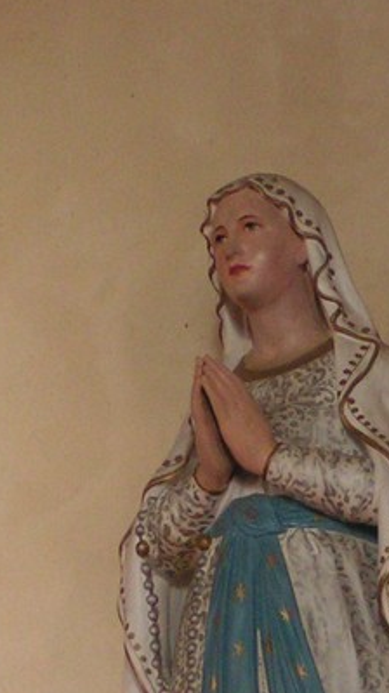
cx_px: 287
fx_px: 6372
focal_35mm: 347
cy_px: 885
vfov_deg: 6.2
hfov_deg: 3.5
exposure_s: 1/1.6
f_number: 3.5
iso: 200
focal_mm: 18.2
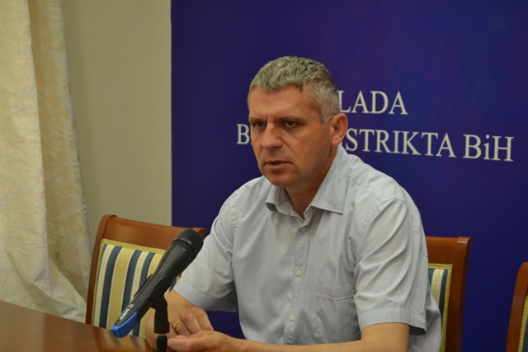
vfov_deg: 18.9
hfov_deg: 28.1
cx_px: 264
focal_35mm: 72
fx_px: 1056
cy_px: 176
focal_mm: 48
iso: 900
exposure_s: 1/60
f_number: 5.3
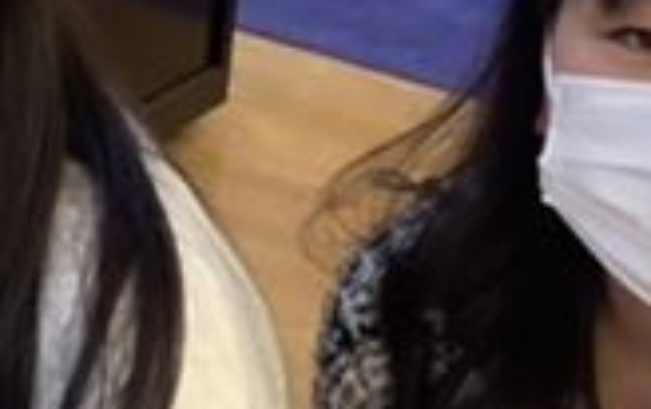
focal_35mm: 120
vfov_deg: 10.9
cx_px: 40
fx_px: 2132
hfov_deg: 17.1
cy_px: 345
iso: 160
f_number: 2.4
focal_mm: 3.3
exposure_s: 1/50
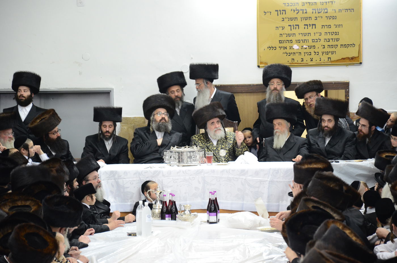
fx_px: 1733
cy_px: 132
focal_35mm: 158
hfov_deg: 13.1
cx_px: 198
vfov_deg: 8.7
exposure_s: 1/25
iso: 1250
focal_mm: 105
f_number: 5.6
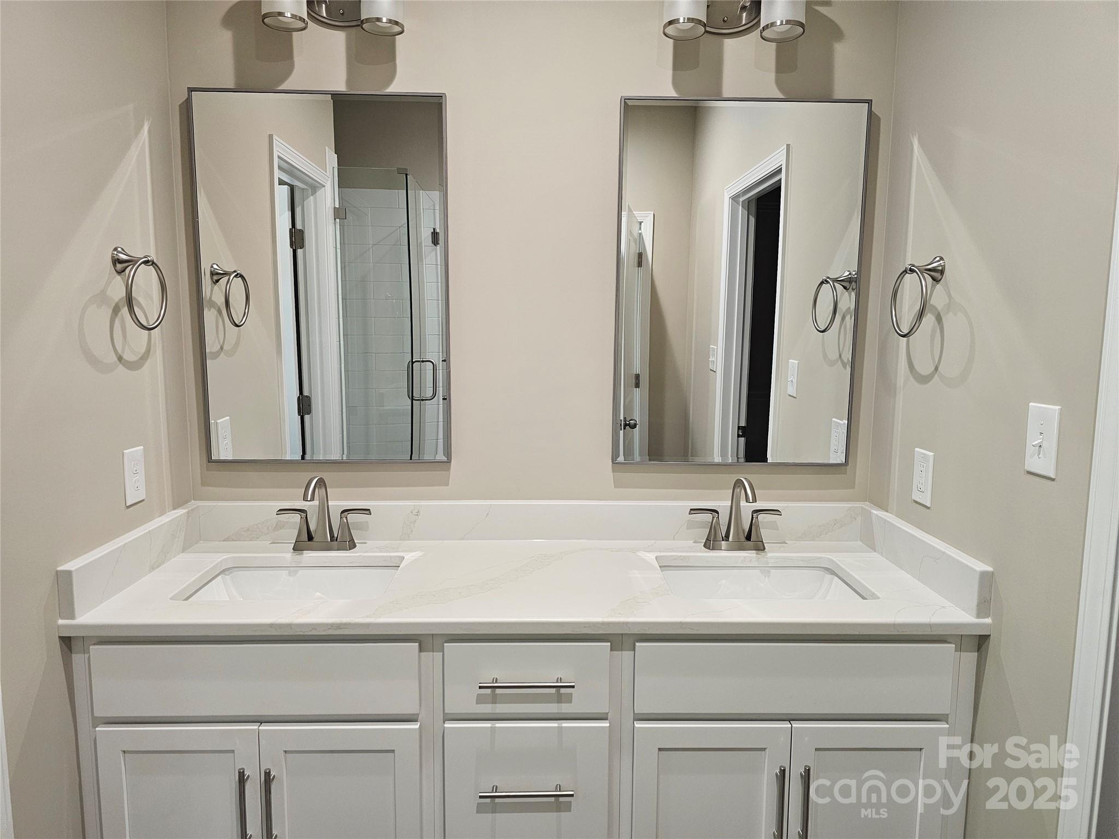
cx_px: 560
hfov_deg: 73.9
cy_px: 420
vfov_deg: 58.9
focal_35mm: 23
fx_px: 744
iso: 320
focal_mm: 6.3
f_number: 1.7
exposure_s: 1/120
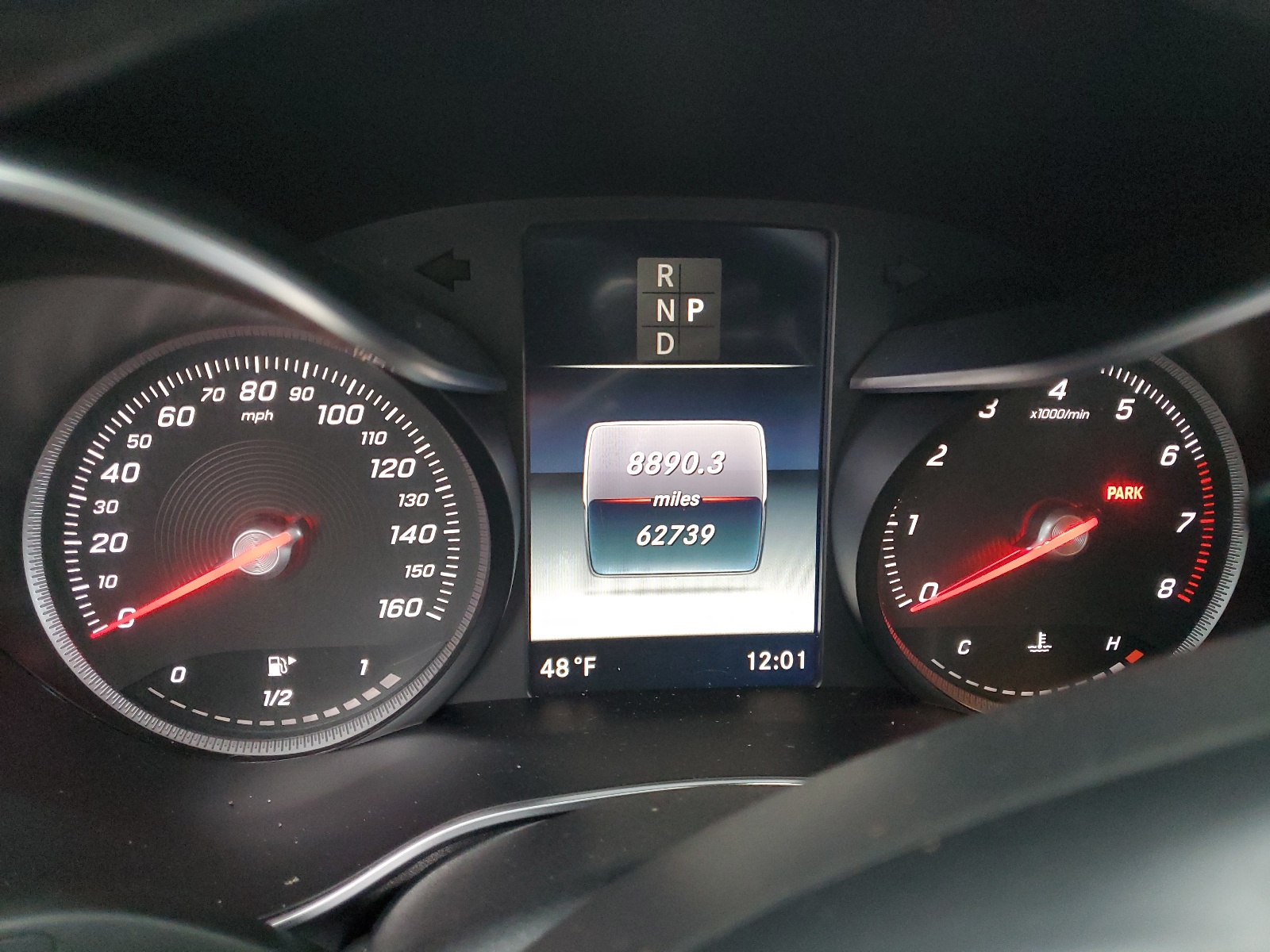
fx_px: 954
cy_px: 476
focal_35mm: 26
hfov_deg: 67.3
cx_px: 635
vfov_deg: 53.1
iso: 281
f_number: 1.5
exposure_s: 1/60.2
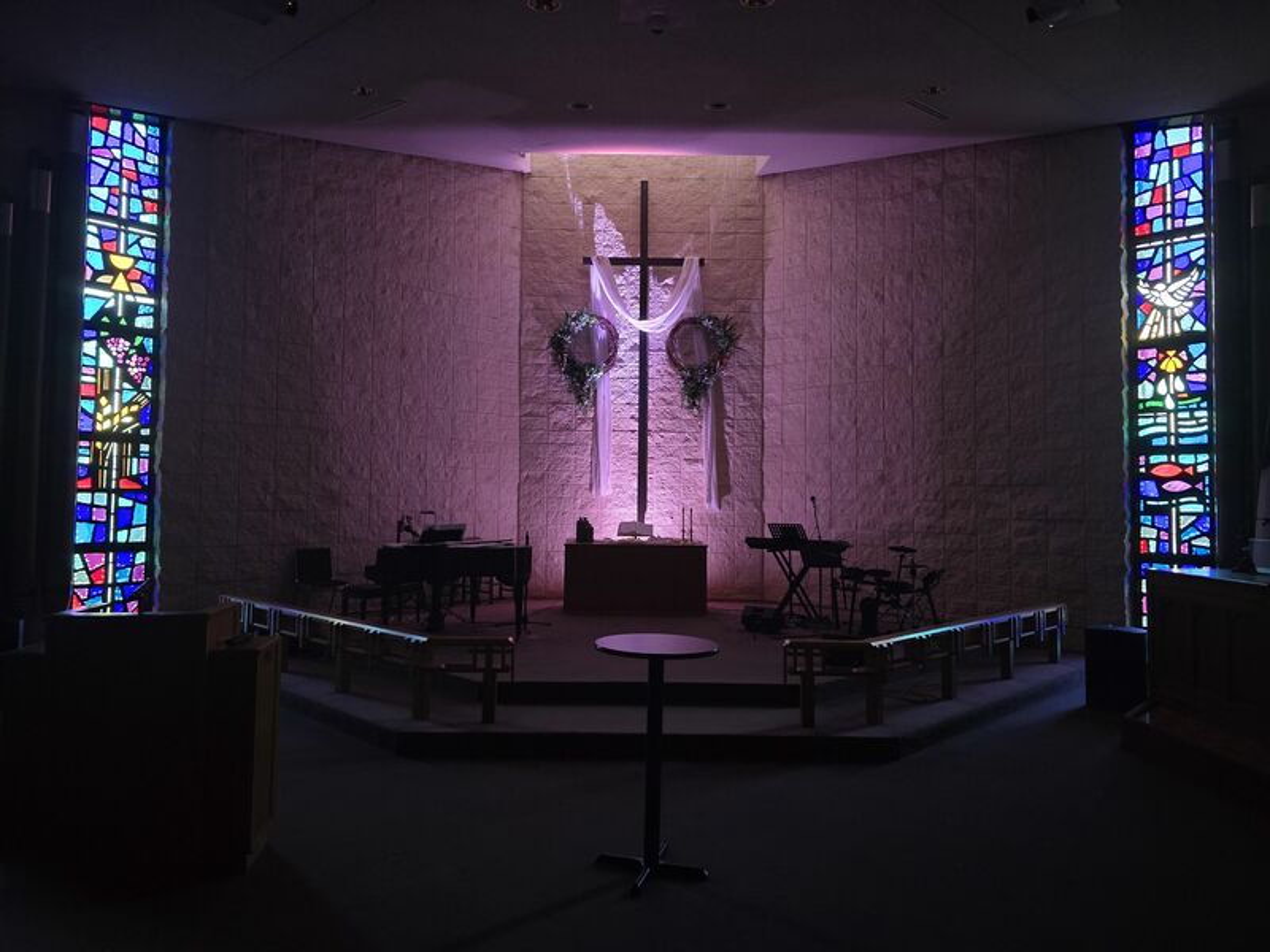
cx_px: 635
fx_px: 844
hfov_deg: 73.9
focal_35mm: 23
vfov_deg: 58.9
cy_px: 476
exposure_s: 1/24
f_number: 1.7
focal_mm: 6.3
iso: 1600
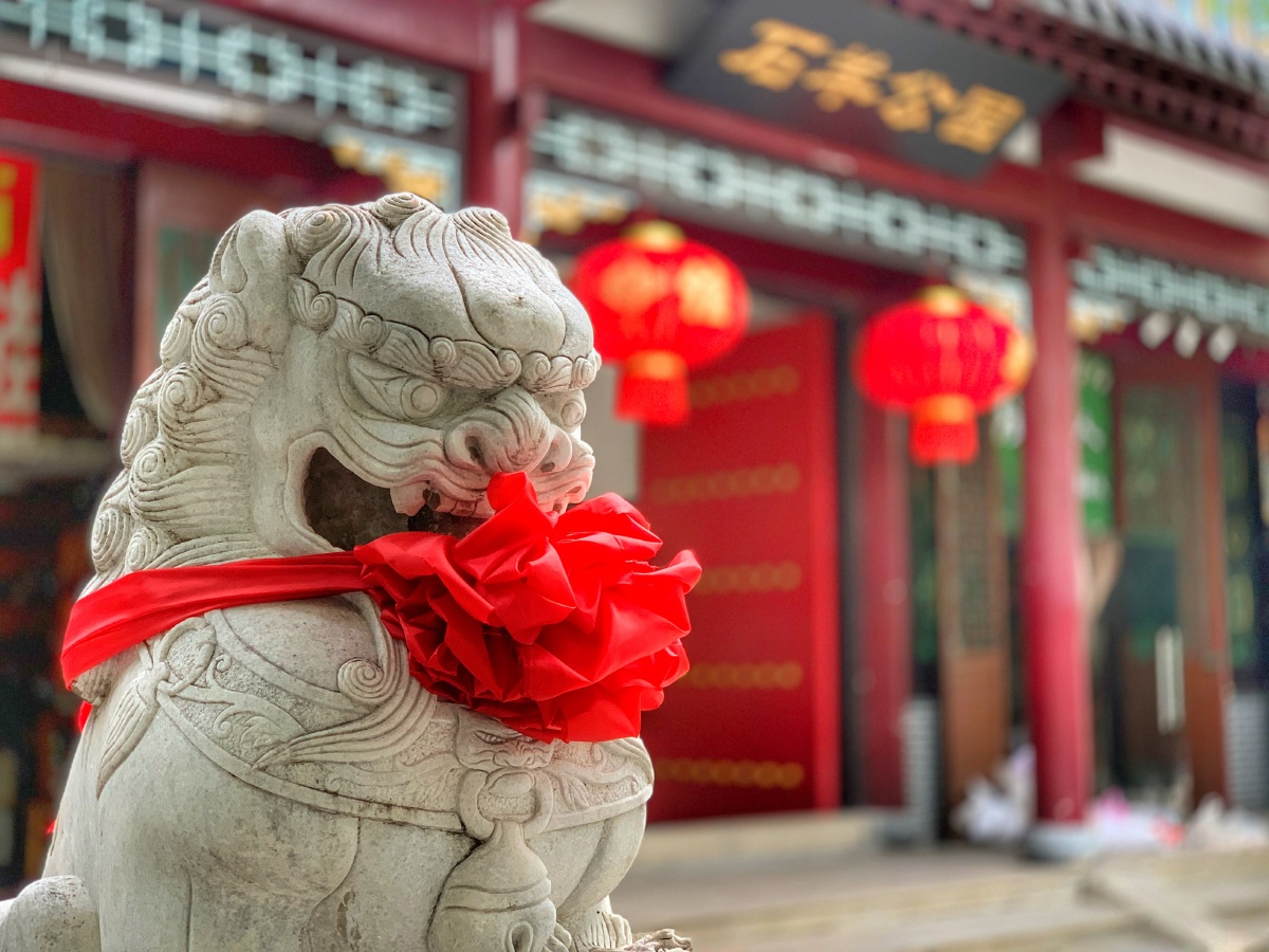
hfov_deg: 36.8
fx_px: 1906
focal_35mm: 52
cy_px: 476
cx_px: 634
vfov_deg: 28.0
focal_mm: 6
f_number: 2.4
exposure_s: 1/122
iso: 80
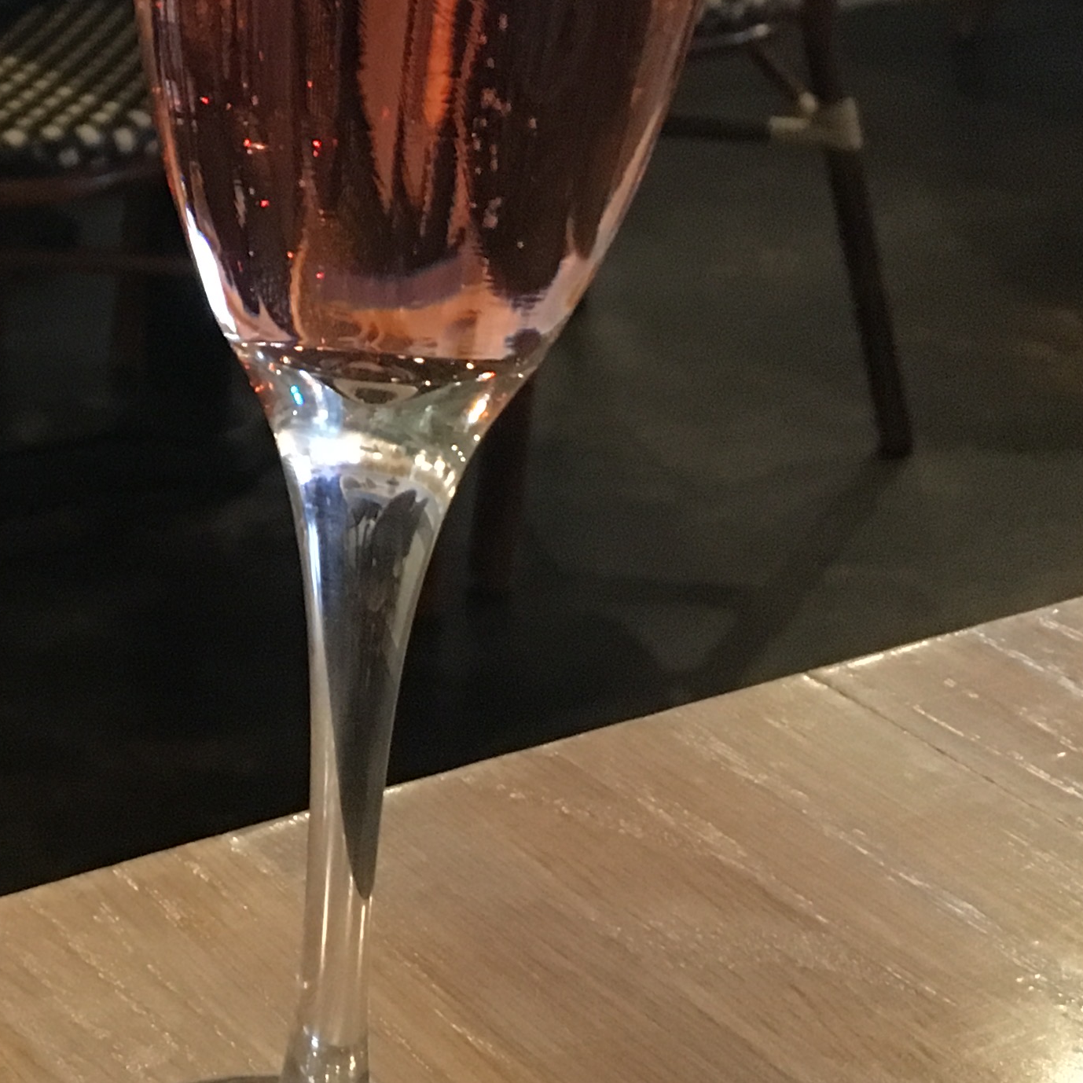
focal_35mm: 75
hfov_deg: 21.3
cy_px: 88
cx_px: -251
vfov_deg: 22.4
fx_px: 2655
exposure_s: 1/15
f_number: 2.2
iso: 250
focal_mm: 4.15
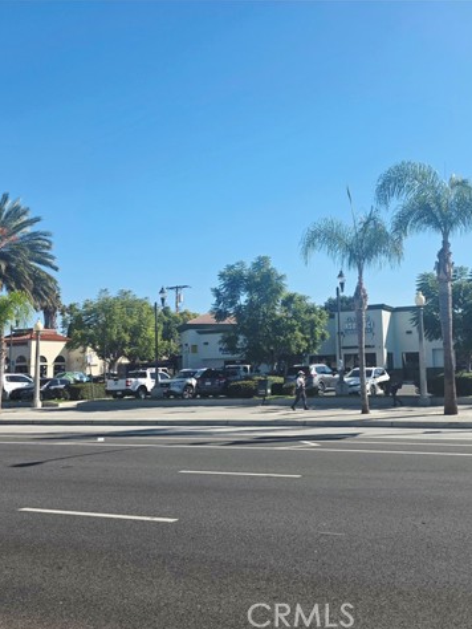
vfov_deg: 58.3
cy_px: 316
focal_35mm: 31
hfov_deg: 44.4
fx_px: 563
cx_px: 338
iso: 80
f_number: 1.7
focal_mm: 6.3
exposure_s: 1/10000
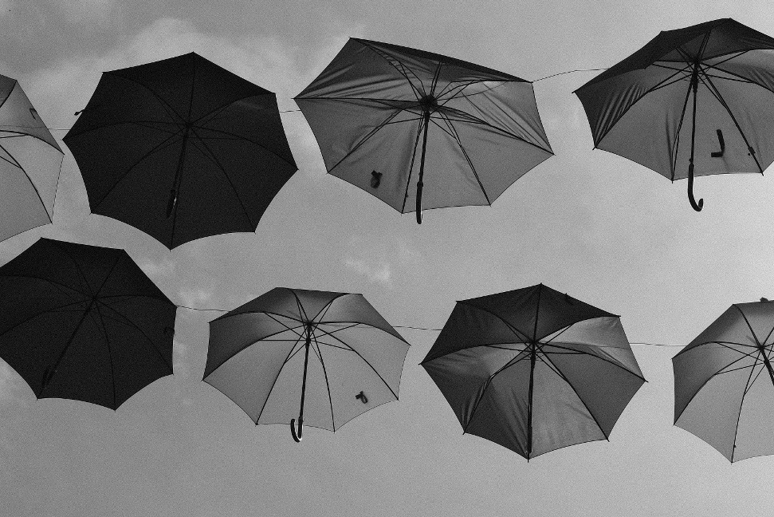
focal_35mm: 64
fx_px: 1376
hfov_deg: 31.3
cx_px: 491
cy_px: 58
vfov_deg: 20.8
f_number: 10
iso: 400
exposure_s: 1/1900
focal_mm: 23
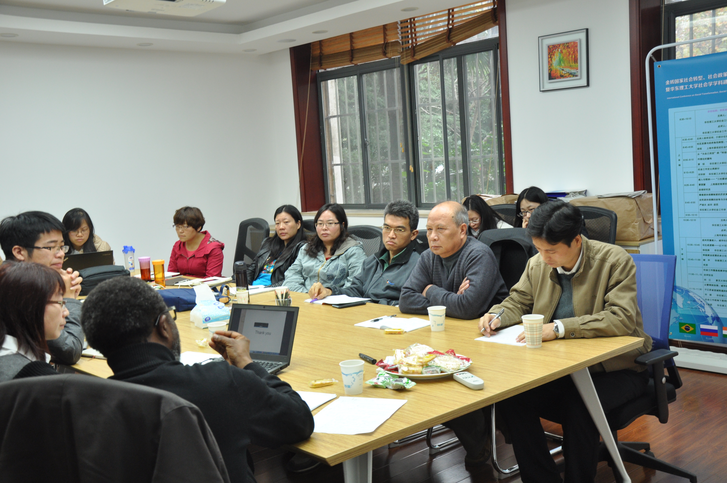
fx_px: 787
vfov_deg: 34.1
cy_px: 242
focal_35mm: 39
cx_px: 364
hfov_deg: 49.6
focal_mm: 26
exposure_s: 1/25
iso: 640
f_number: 5.6
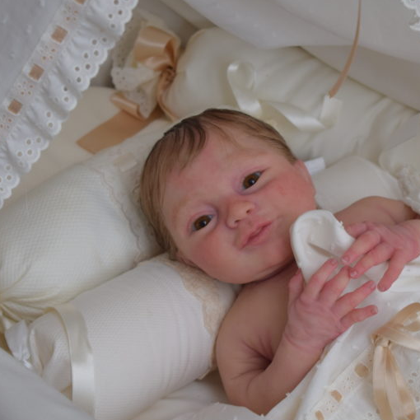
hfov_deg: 20.6
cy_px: 210
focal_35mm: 84
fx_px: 1153
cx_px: 245
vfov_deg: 20.6
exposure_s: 1/100
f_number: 5
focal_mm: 42
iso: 400
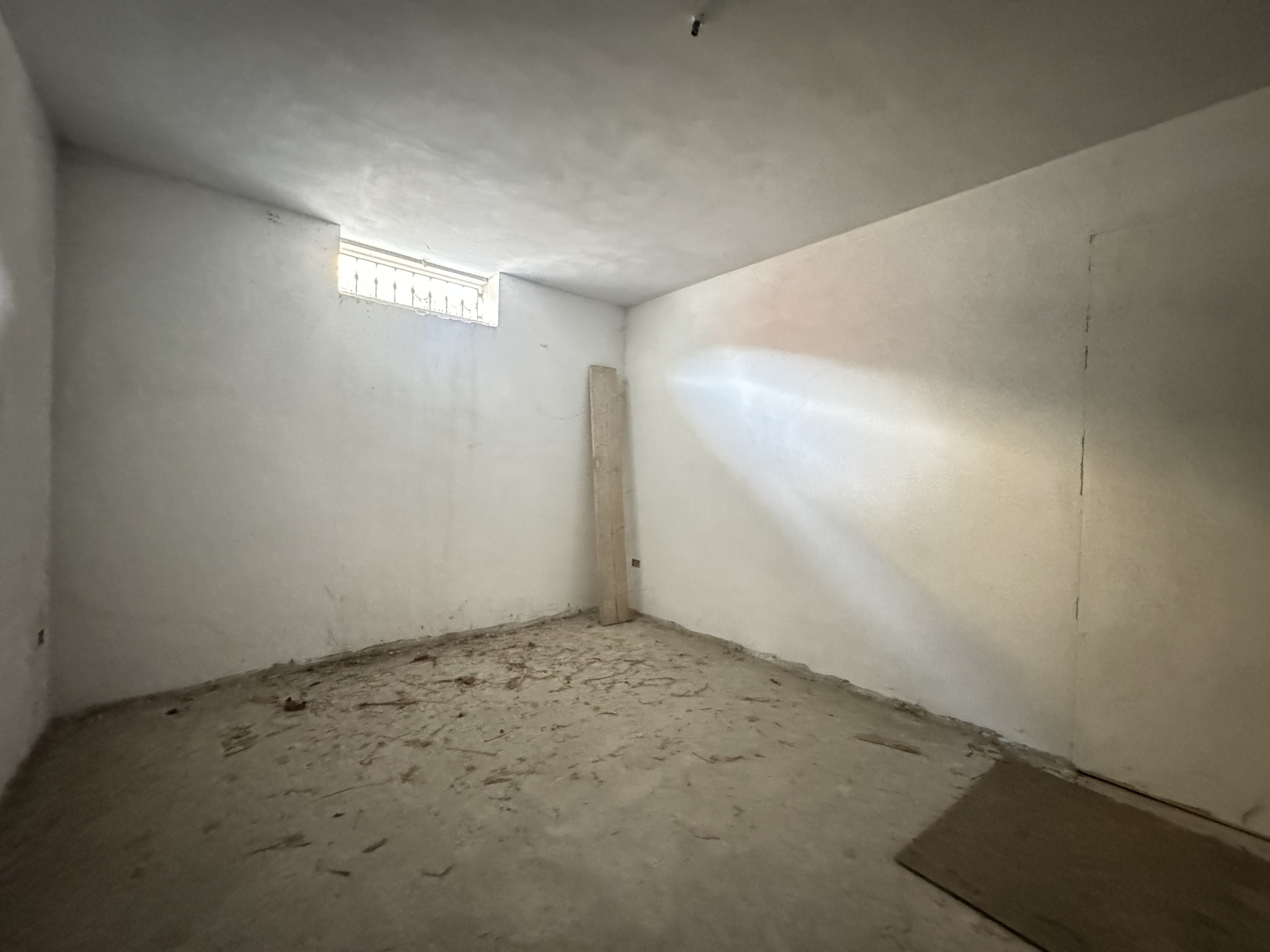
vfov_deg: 85.7
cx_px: 635
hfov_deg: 102.1
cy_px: 476
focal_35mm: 14
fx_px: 514
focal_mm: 2.22
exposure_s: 1/30
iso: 2000
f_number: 2.2
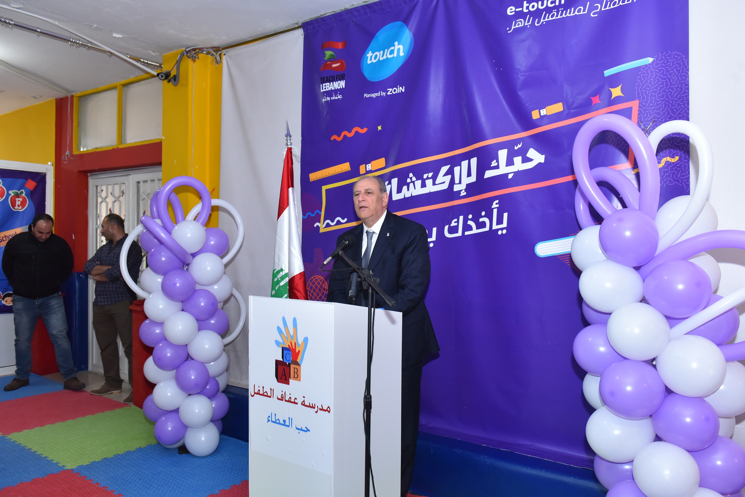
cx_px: 372
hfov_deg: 65.5
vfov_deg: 46.4
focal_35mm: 28
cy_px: 248
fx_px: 579
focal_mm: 28
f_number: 4.5
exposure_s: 1/250
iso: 1250
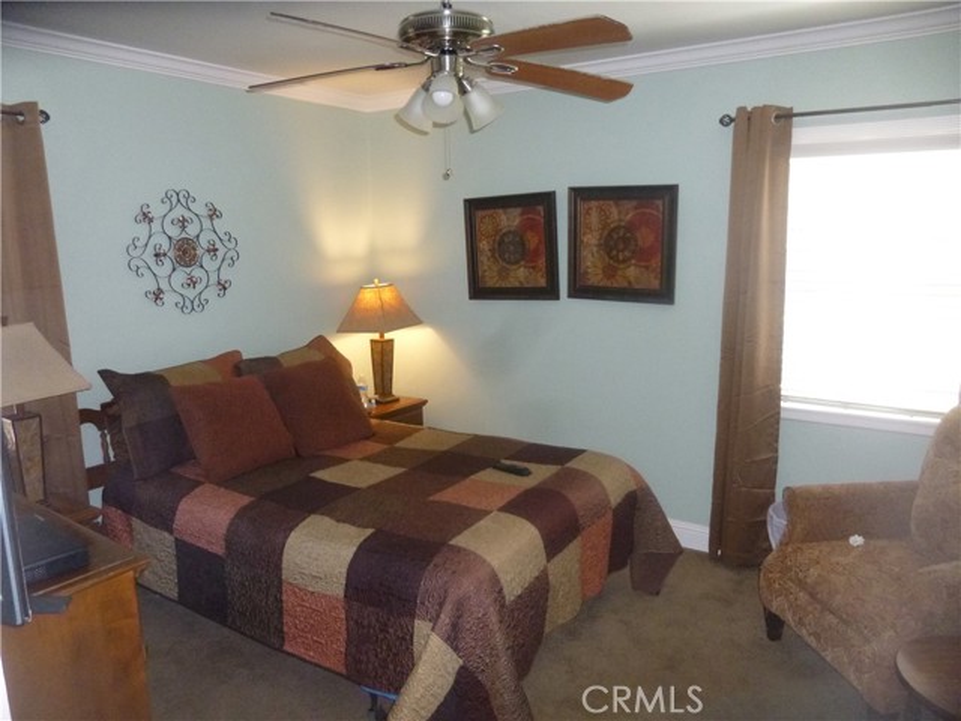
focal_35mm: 25
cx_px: 480
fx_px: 694
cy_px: 360
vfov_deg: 54.9
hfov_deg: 69.4
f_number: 3.1
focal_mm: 4.5
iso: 400
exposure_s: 1/60
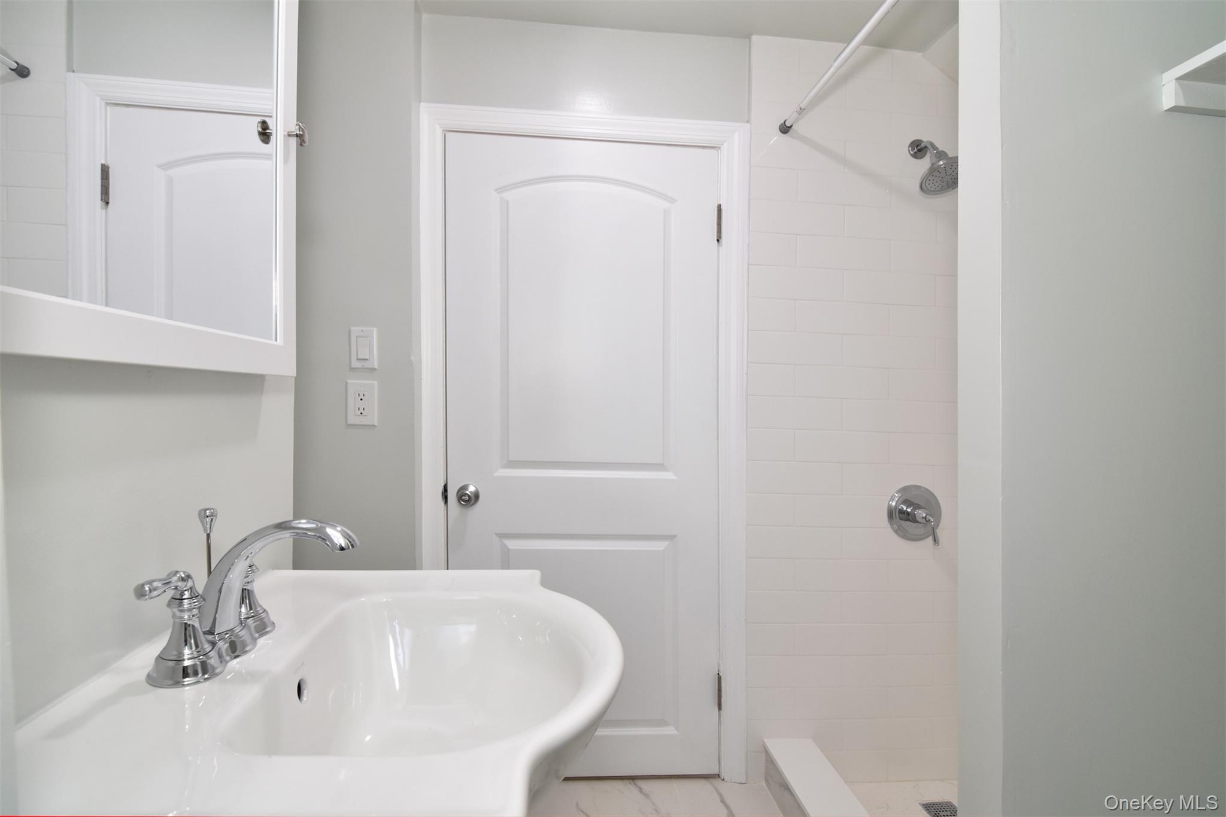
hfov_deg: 95.0
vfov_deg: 72.0
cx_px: 613
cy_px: 408
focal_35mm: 16
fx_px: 562
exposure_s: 1/40
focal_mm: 11
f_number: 8
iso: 640
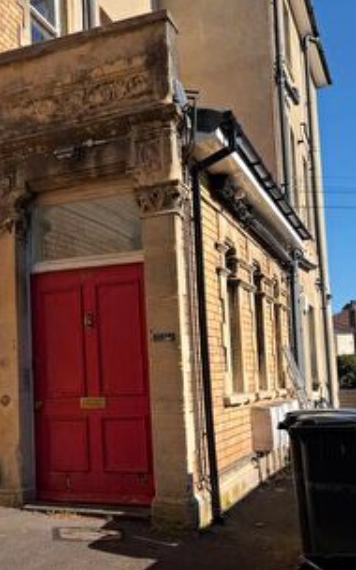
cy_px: 322
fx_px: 683
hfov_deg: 28.4
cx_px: 52
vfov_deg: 45.2
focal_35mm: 44
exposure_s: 1/5319
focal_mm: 6.76
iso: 80
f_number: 1.78
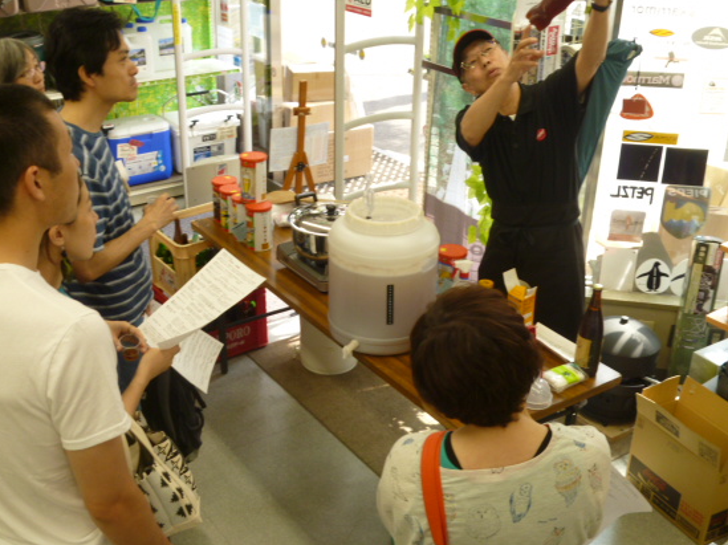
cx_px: 330
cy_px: 282
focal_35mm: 42
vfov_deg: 34.3
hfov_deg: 44.8
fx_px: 883
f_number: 3.3
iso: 125
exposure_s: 1/40
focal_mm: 6.3
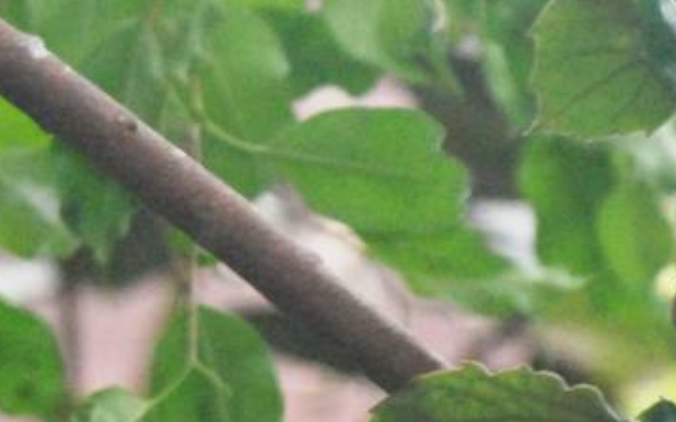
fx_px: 24670
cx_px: -362
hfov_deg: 1.6
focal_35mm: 1339
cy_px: -256
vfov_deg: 1.0
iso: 1600
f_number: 5.6
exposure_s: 1/125
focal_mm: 195
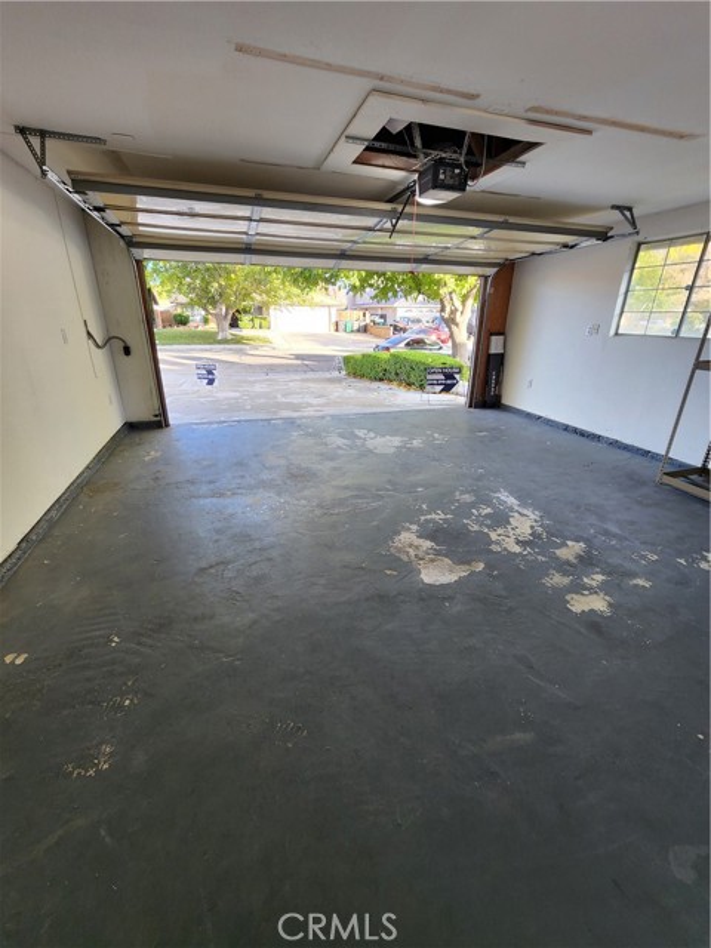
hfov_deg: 89.9
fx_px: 356
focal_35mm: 13
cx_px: 356
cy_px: 474
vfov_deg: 106.2
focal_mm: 2.2
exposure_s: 1/60
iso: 80
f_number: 2.2
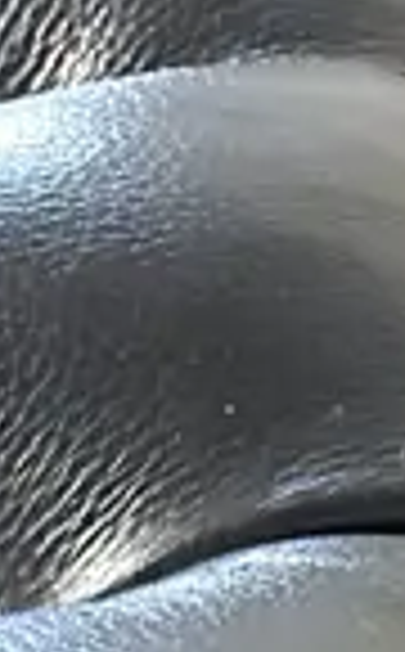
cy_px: 2298
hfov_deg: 7.1
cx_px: -320
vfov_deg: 8.5
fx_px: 3195
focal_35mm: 180
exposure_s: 1/50
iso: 800
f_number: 1.78
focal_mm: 6.86
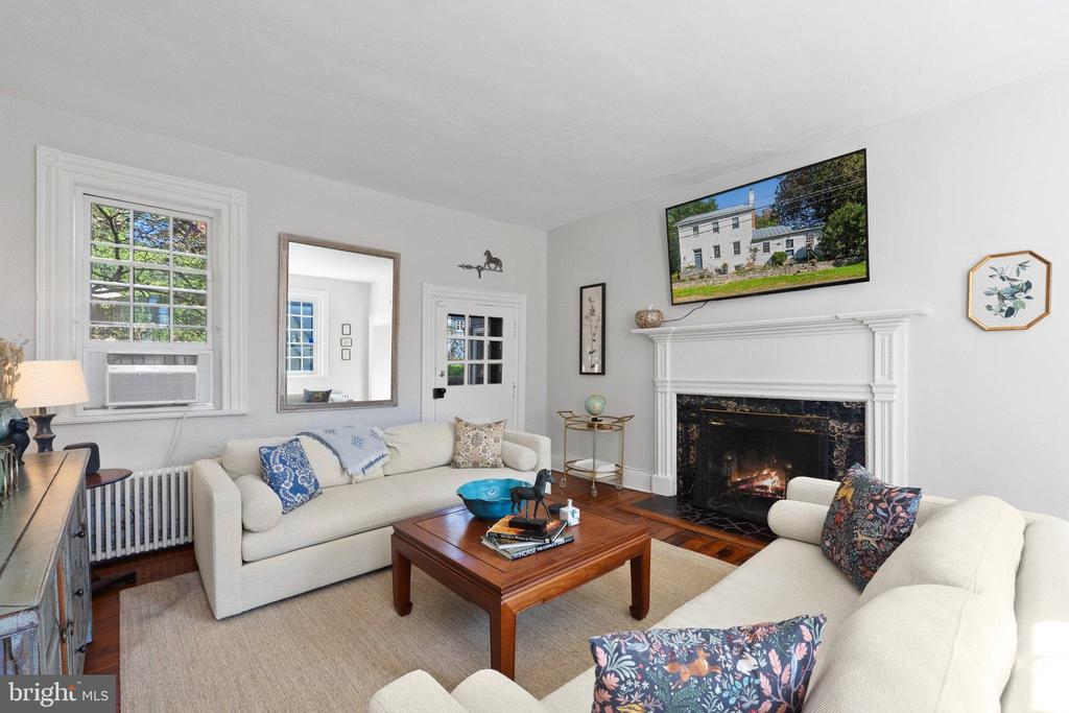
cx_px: 534
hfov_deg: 100.4
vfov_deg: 77.3
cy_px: 356
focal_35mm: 15
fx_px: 445
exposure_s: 1/10
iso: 800
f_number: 8
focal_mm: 10
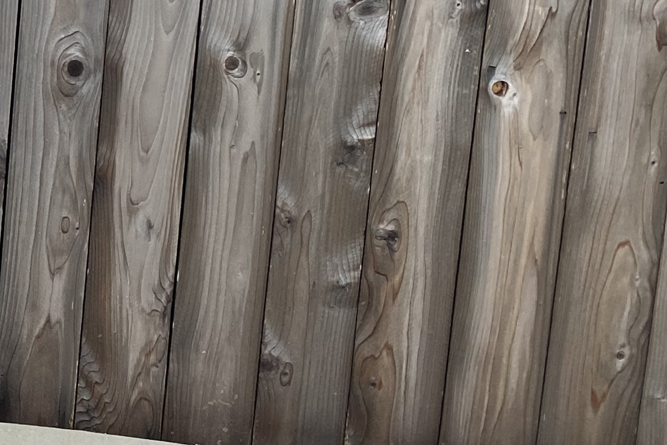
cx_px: -416
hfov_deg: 19.3
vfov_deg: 15.0
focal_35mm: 88
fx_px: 1630
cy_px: -85
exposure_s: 1/122
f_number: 1.8
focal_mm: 4.25
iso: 64
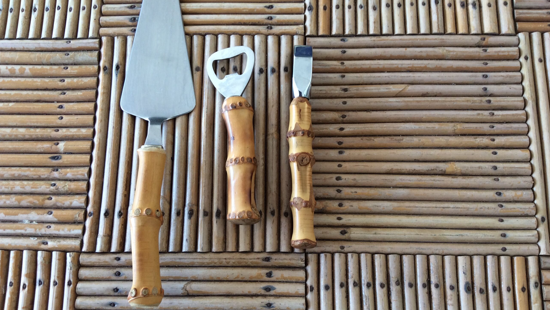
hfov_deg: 56.6
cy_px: 164
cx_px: 274
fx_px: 510
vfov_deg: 33.7
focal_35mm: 35
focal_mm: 3.3
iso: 32
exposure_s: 1/25
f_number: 2.4
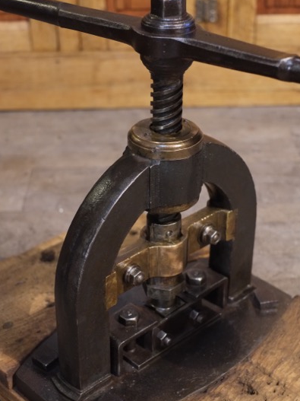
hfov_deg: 25.2
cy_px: 223
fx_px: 670
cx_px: 150
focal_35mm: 58
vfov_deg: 33.2
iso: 3200
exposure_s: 1/125
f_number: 3.2
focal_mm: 35
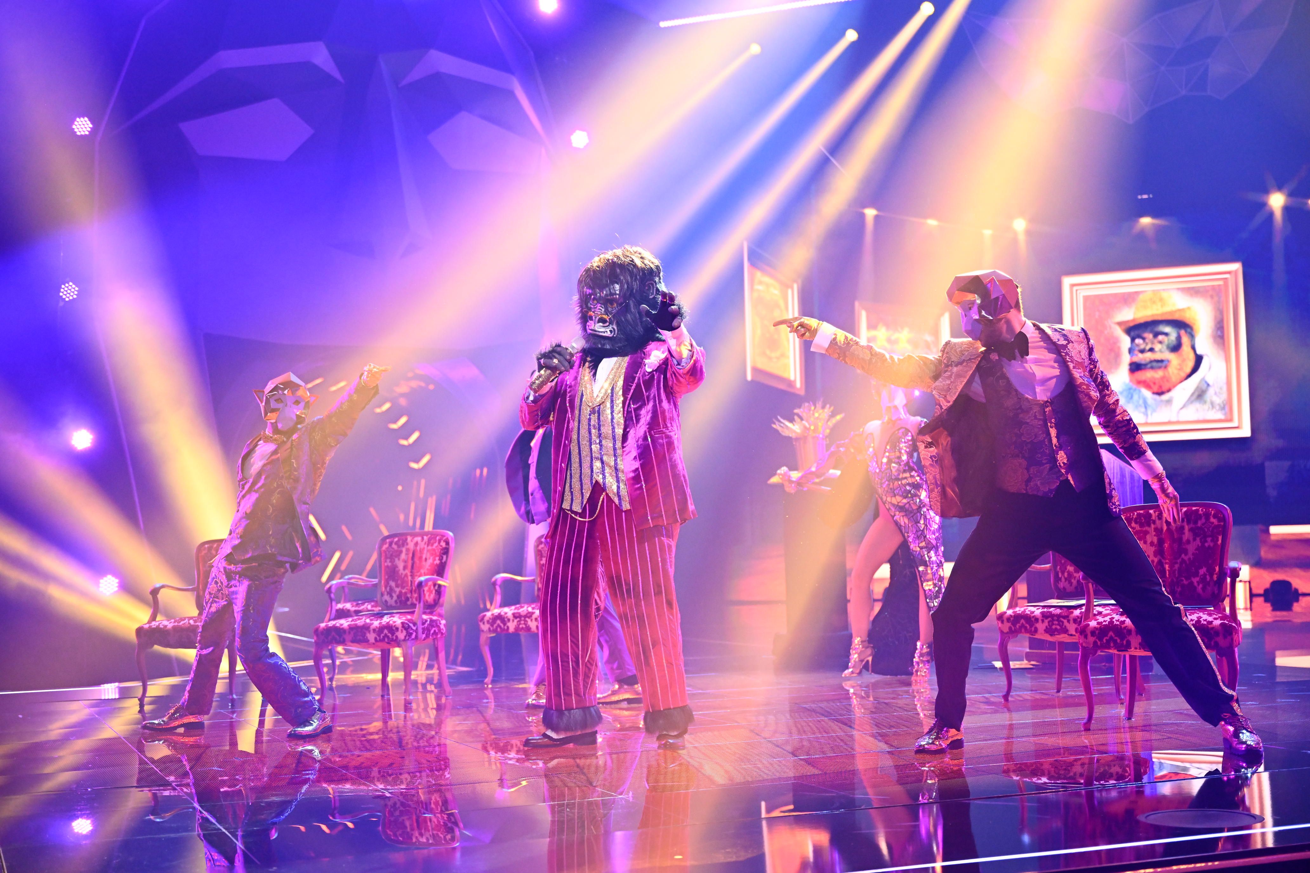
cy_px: 436
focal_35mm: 48
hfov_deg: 41.1
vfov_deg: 28.1
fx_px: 1747
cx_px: 655
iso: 3200
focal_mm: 48
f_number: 2.8
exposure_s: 1/500
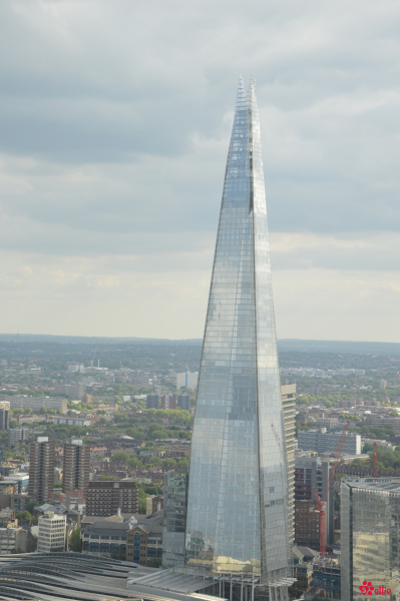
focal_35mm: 75
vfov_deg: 27.0
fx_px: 1252
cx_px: 200
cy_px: 300
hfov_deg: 18.2
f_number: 6.3
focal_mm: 50
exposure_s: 1/160
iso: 100
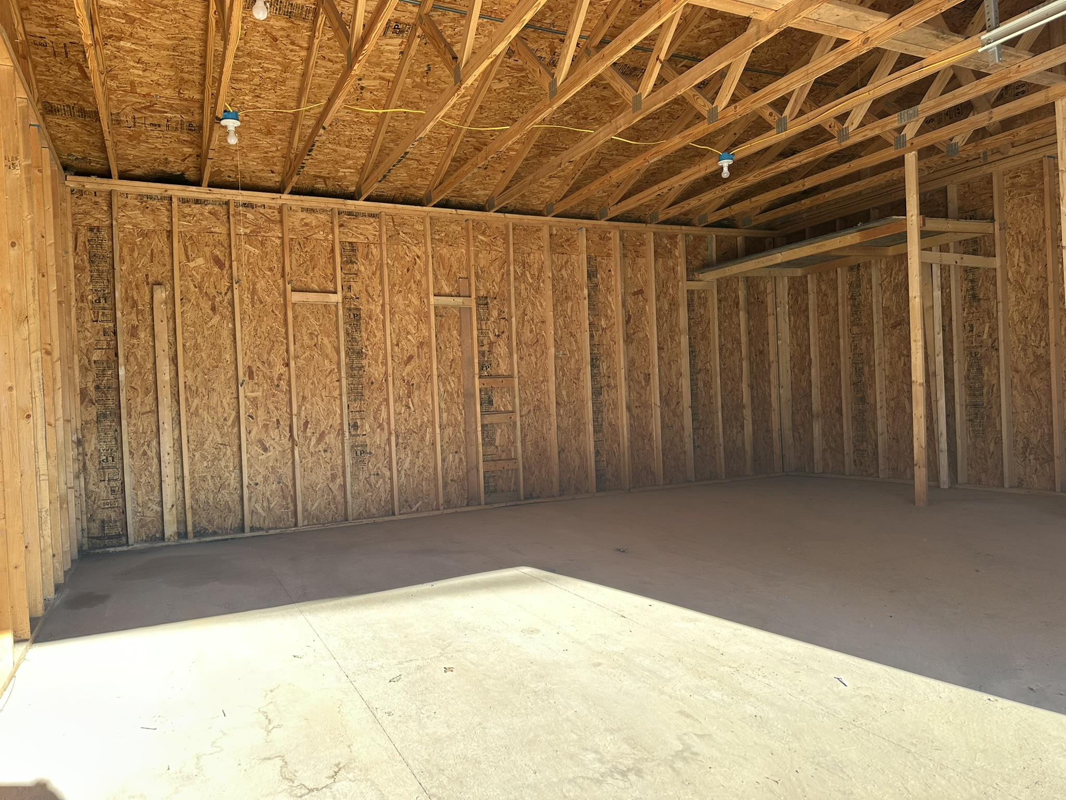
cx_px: 533
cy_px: 400
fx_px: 739
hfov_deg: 71.6
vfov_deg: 56.8
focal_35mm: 24
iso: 80
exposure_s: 1/260
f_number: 1.78
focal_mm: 6.86
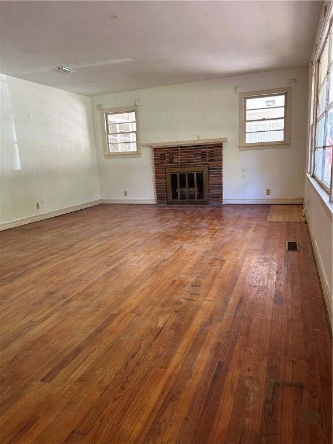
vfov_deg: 71.6
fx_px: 308
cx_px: 166
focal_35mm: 24
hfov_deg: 56.8
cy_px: 222
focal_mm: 6.86
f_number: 1.78
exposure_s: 1/83
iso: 250
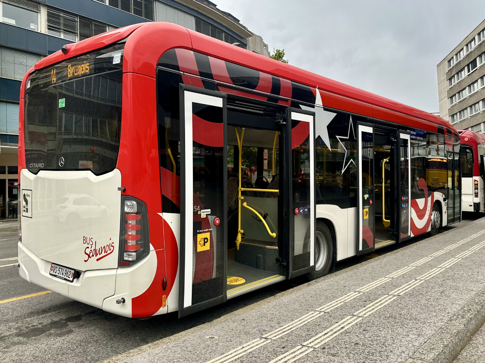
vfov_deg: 56.8
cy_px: 182
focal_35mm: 24
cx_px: 242
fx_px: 336
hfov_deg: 71.6
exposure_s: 1/201
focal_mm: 6.86
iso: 64
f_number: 1.78
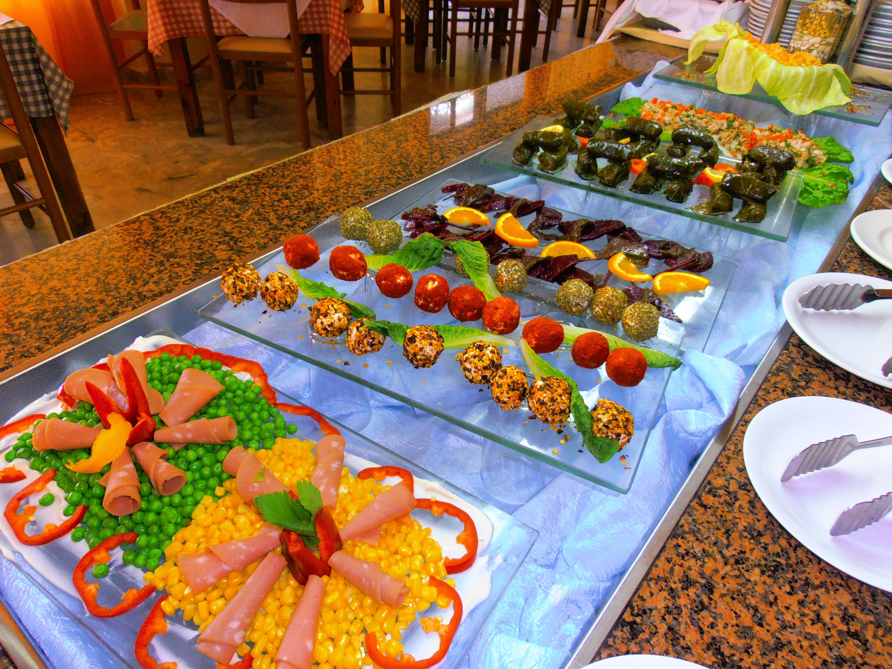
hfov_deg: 71.6
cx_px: 446
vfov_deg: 56.8
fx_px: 618
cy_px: 334
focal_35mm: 24
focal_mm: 4.2
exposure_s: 1/30
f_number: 3
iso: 125
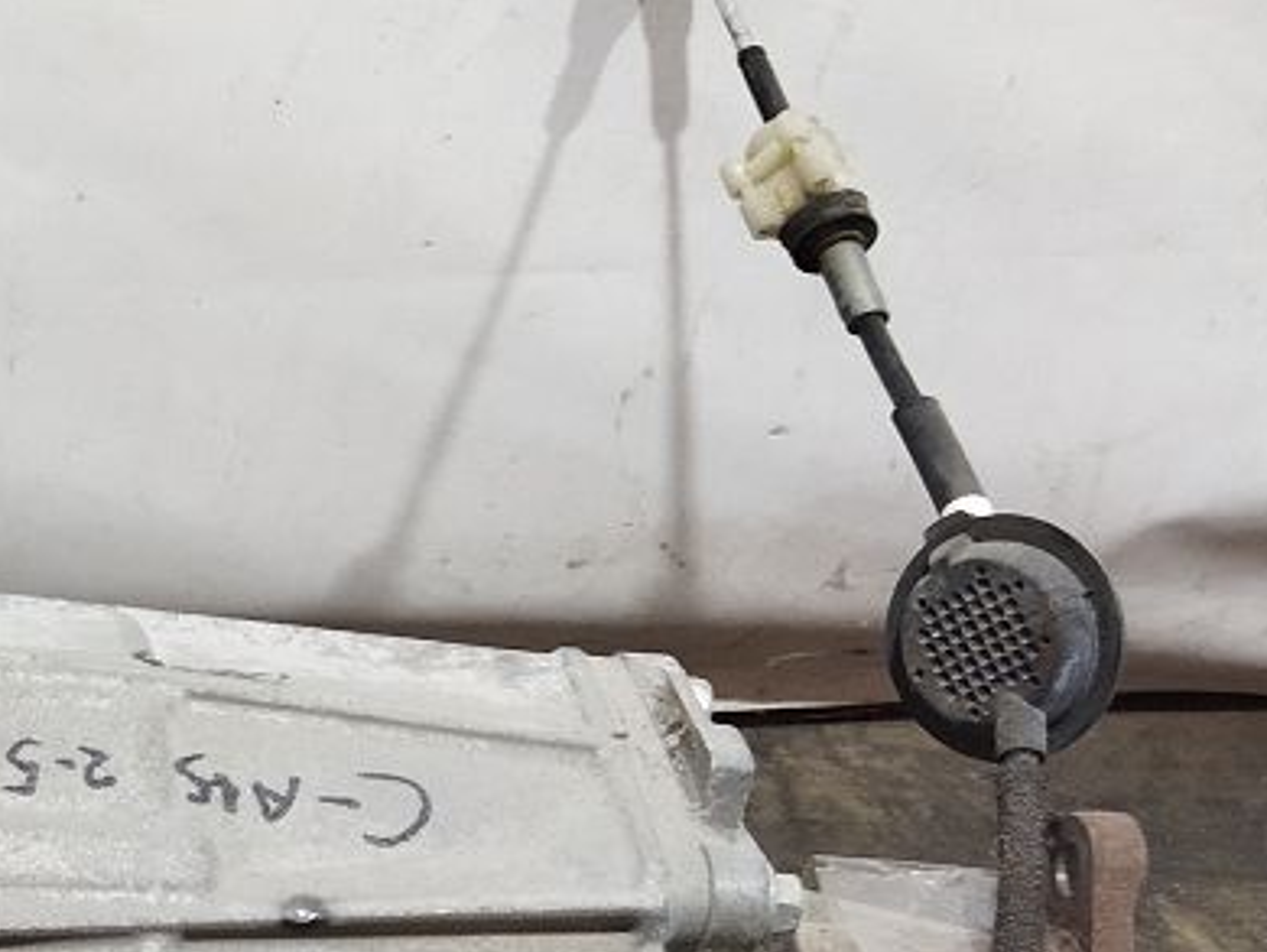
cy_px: 913
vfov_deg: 17.5
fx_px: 3040
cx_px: -510
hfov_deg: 20.8
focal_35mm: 83
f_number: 1.79
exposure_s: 1/50
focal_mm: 4.71
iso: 241
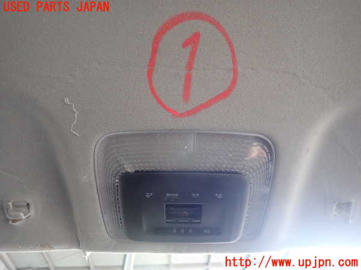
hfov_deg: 69.4
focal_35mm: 25
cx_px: 180
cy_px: 135
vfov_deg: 54.9
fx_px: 261
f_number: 2
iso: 400
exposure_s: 1/30
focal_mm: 4.5
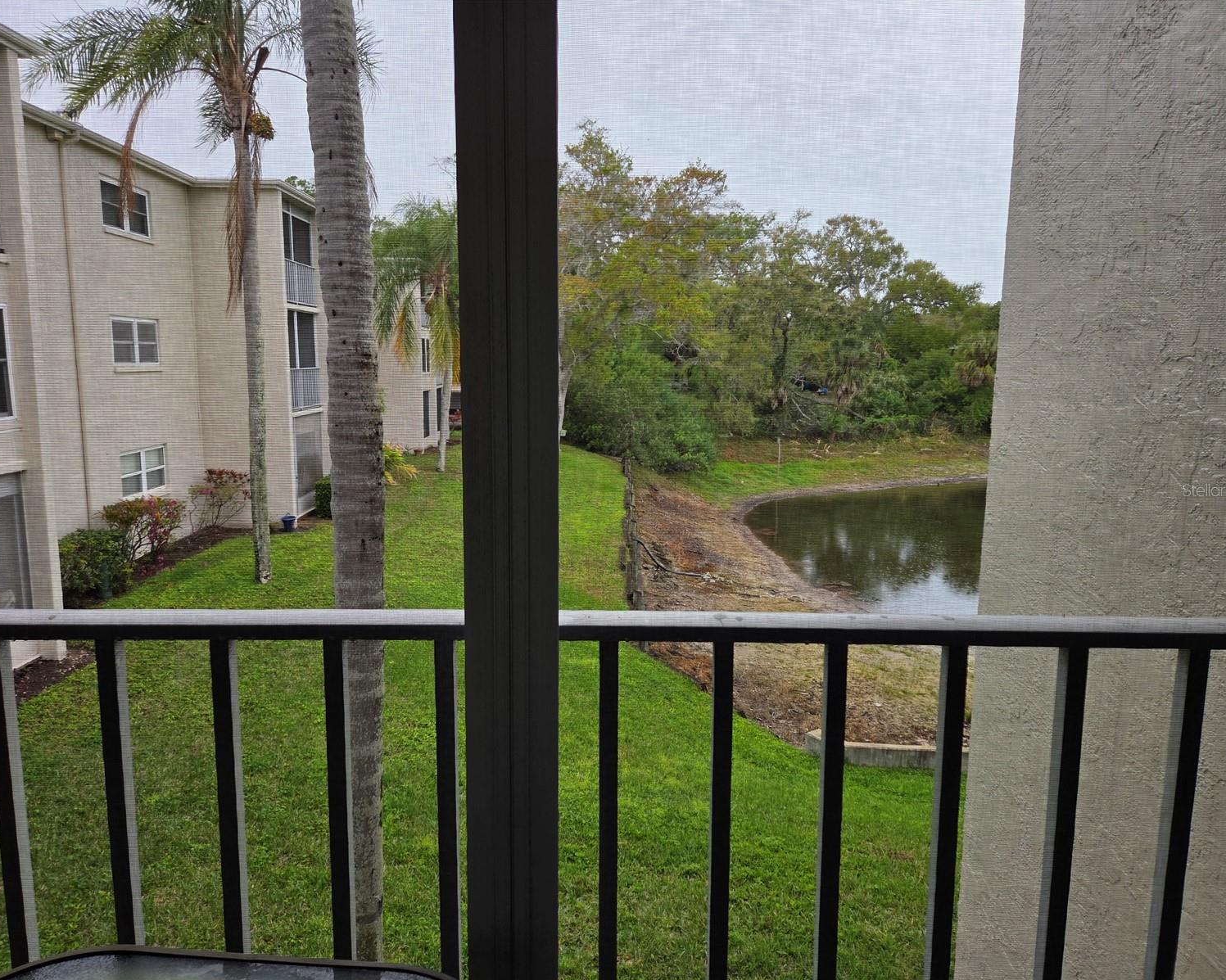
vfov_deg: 58.8
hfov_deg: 70.3
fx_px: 871
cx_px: 604
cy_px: 490
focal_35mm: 24
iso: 80
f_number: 1.8
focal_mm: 5.4
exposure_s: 1/572
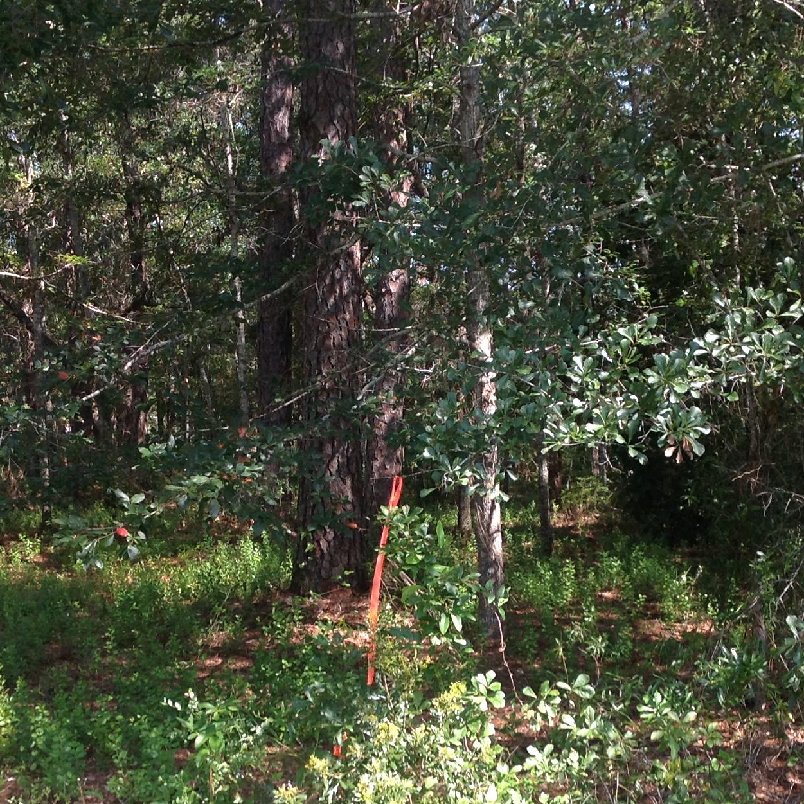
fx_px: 1682
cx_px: 414
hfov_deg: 26.9
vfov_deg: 26.6
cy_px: 590
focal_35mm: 64
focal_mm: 4.28
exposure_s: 1/270
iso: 50
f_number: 2.4
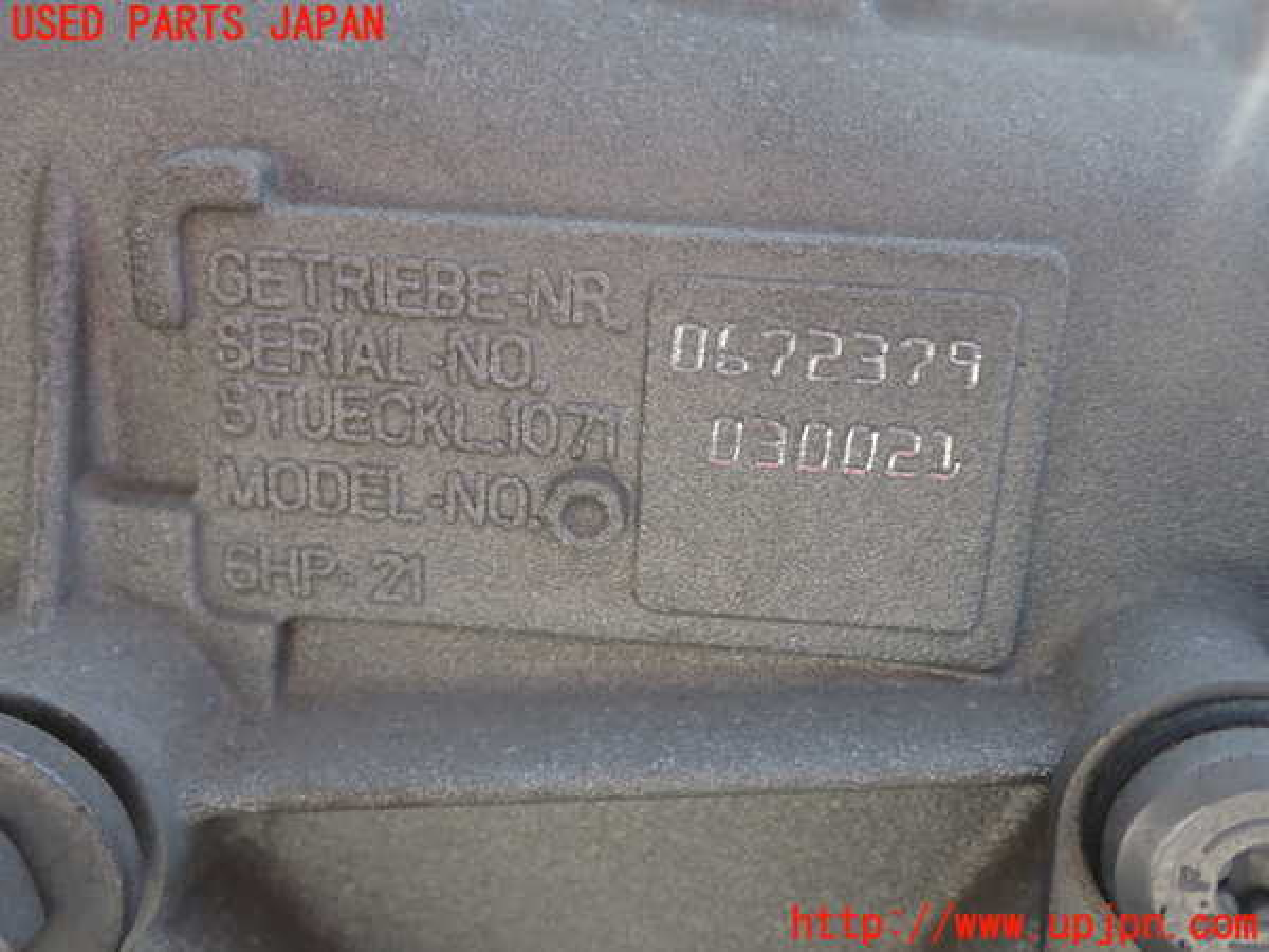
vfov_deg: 37.7
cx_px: 634
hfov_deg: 49.0
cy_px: 476
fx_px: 1393
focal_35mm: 38
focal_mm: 6.83
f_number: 2.7
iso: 100
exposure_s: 1/200
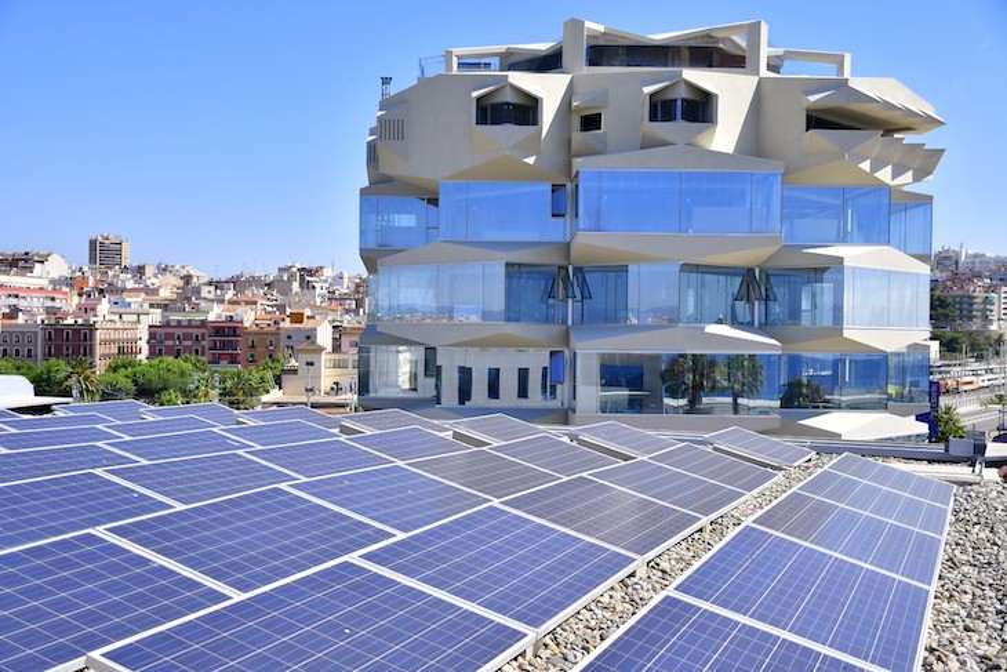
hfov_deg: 49.5
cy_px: 336
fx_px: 1091
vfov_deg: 34.2
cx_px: 504
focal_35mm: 39
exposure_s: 1/1250
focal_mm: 26
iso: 100
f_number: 4.5
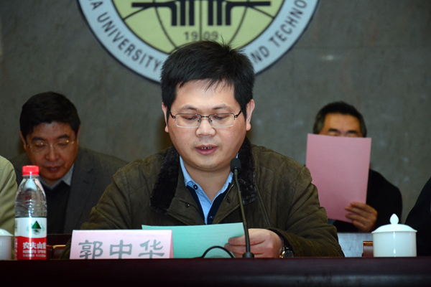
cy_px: 144
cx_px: 216
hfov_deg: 13.0
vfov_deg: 8.7
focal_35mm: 158
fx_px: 1885
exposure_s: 1/400
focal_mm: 105
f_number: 5.6
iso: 1600
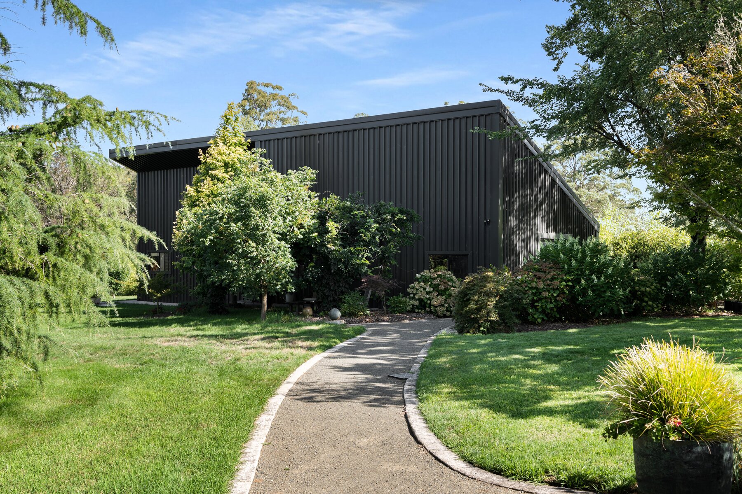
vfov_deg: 37.9
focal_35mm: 35
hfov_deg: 54.4
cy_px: 247
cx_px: 371
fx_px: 721
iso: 125
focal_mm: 35
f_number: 6.3
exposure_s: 1/60
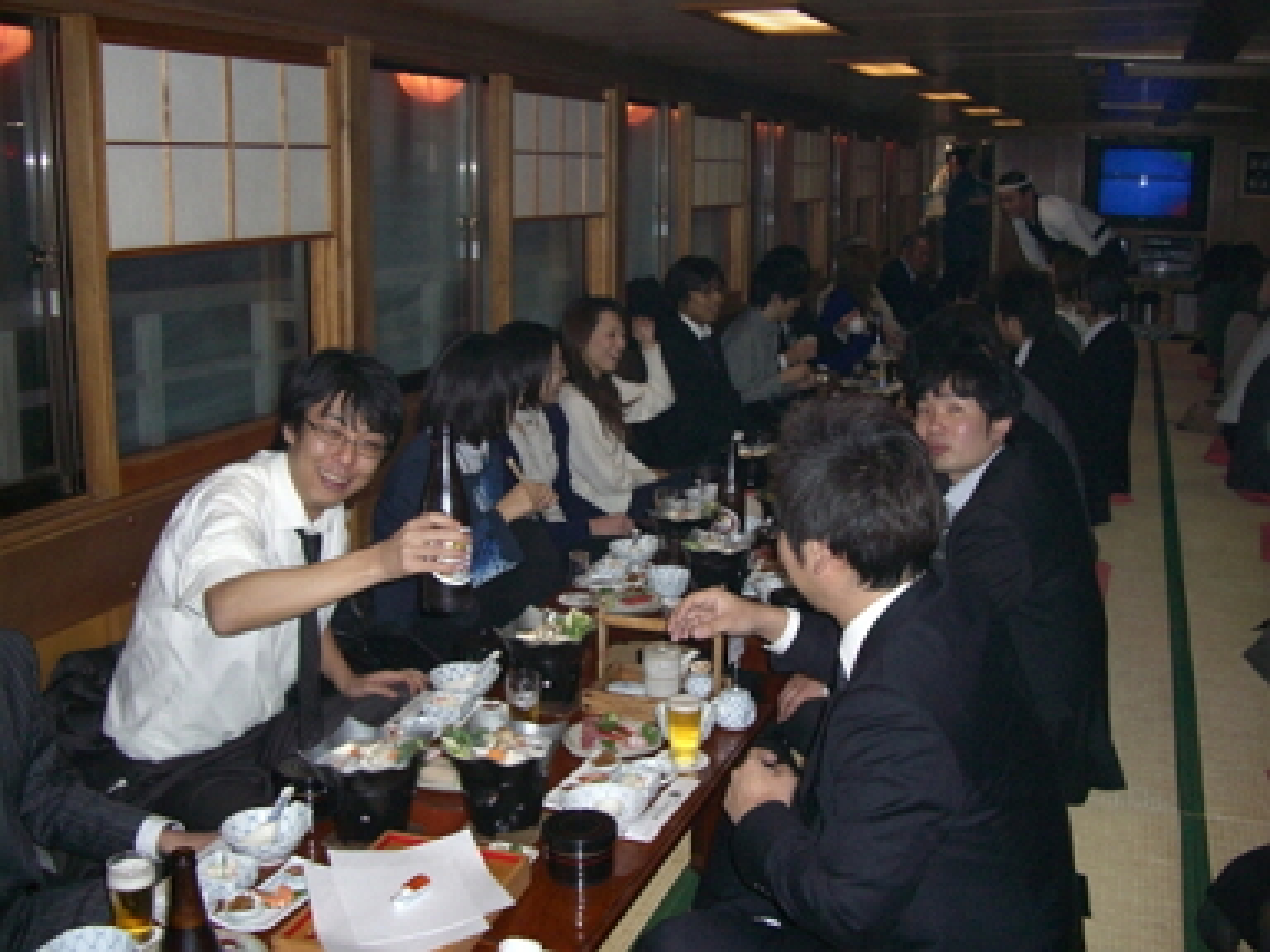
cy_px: 476
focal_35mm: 38
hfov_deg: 49.0
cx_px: 635
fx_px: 1394
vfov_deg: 37.7
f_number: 2.8
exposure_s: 1/60
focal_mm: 7.9
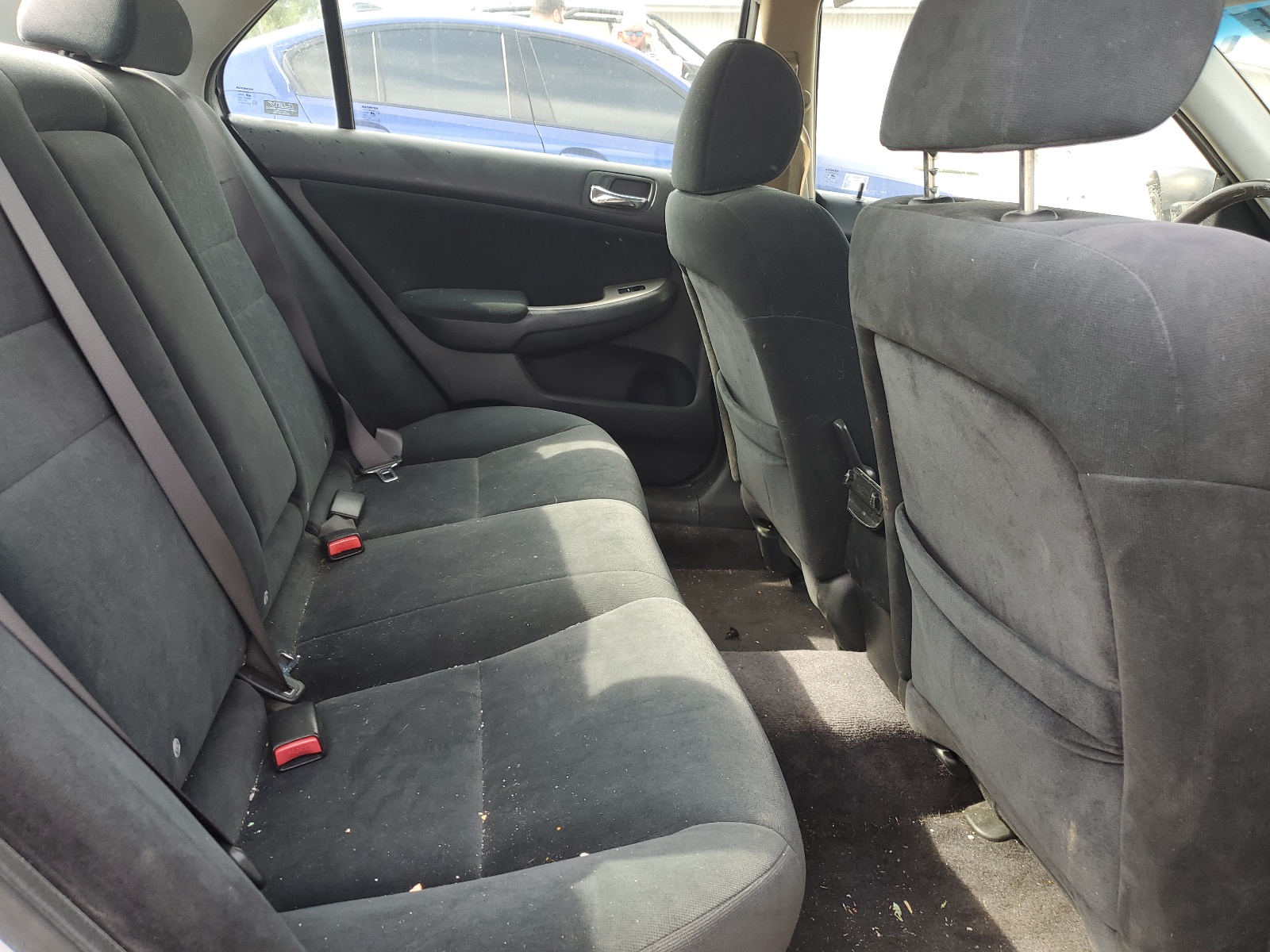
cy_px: 476
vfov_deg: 53.1
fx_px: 954
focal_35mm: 26
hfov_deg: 67.3
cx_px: 635
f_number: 1.5
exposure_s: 1/164
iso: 50
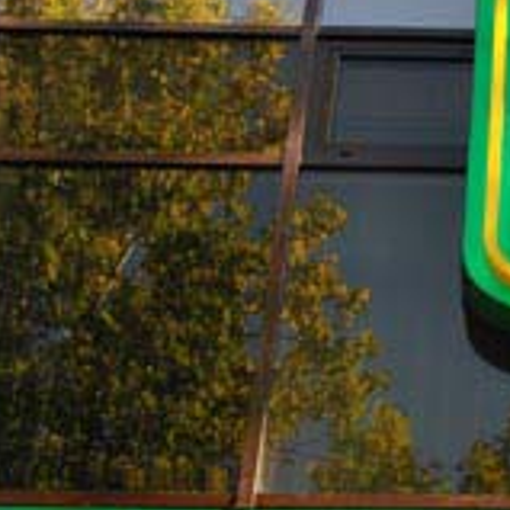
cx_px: 770
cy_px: 340
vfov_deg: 12.1
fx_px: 2400
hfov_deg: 11.6
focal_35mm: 144
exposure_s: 1/125
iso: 110
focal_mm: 30
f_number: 5.6
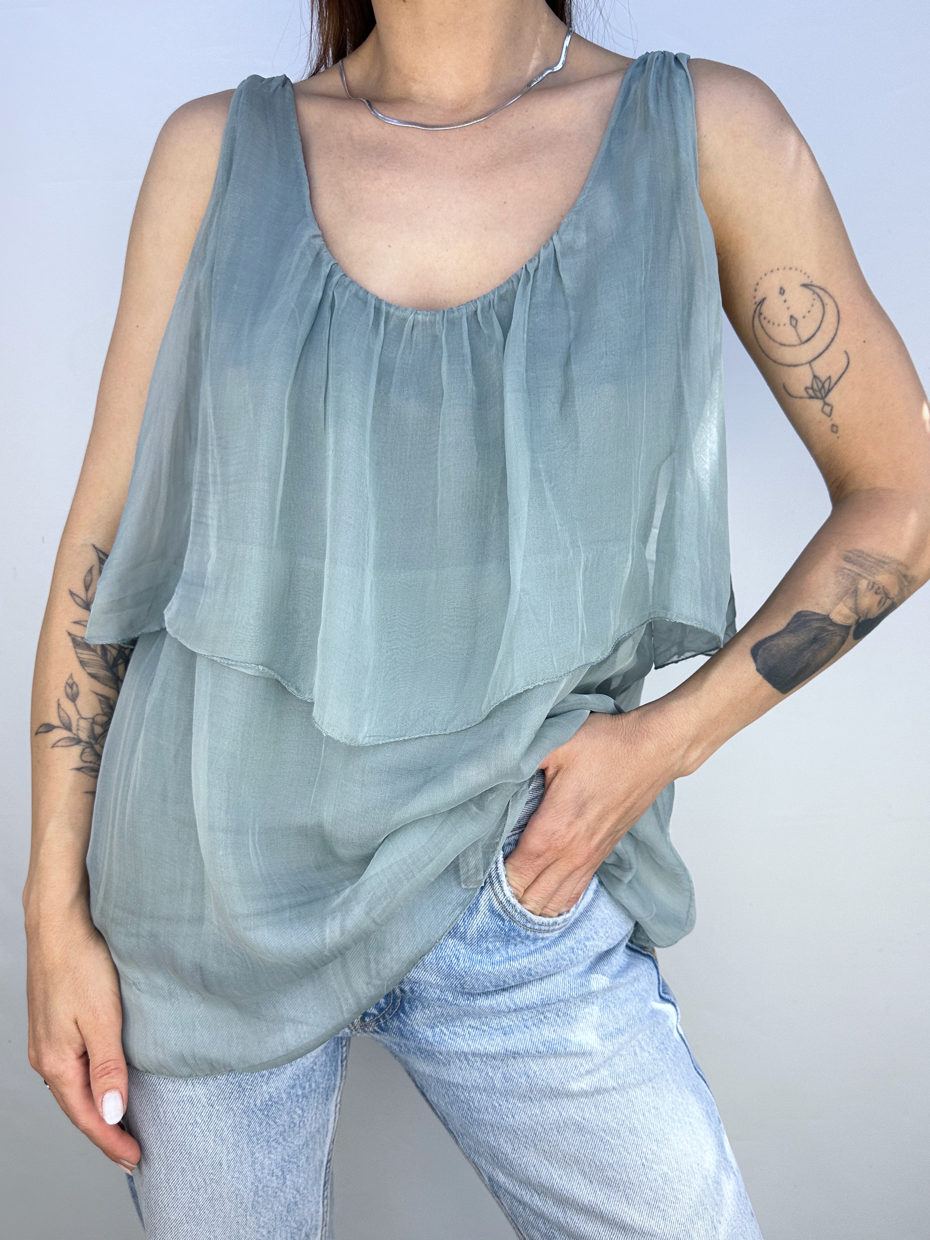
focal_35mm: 24
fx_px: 860
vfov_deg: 71.6
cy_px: 620
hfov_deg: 56.8
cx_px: 465
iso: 80
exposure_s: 1/426
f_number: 1.78
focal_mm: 6.86
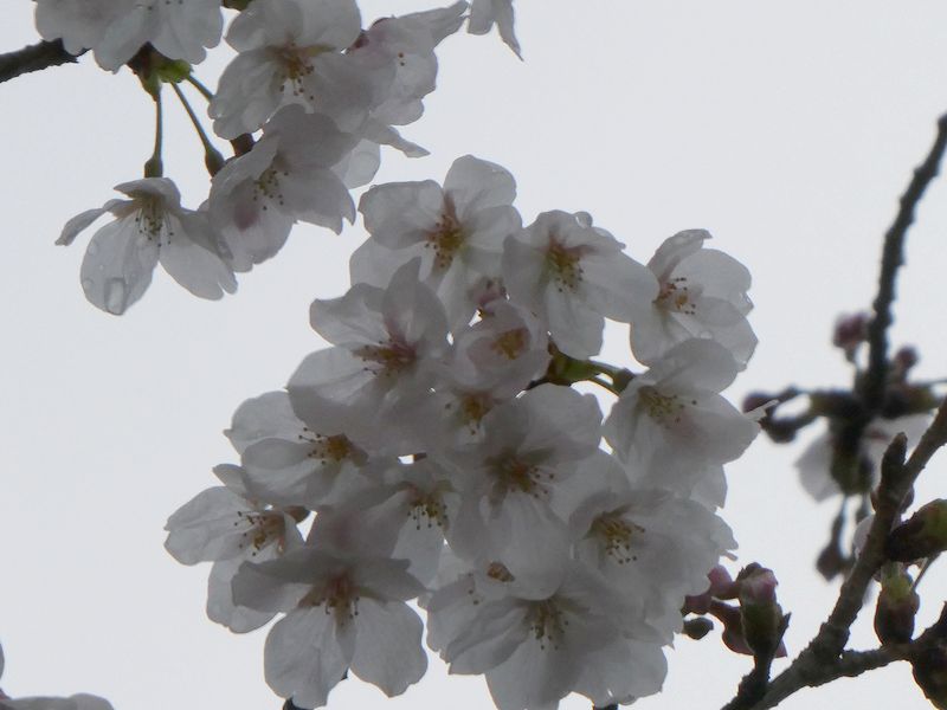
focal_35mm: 431
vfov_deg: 3.5
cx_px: 474
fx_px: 11791
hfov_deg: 4.6
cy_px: 355
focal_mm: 77.3
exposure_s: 1/100
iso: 160
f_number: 6
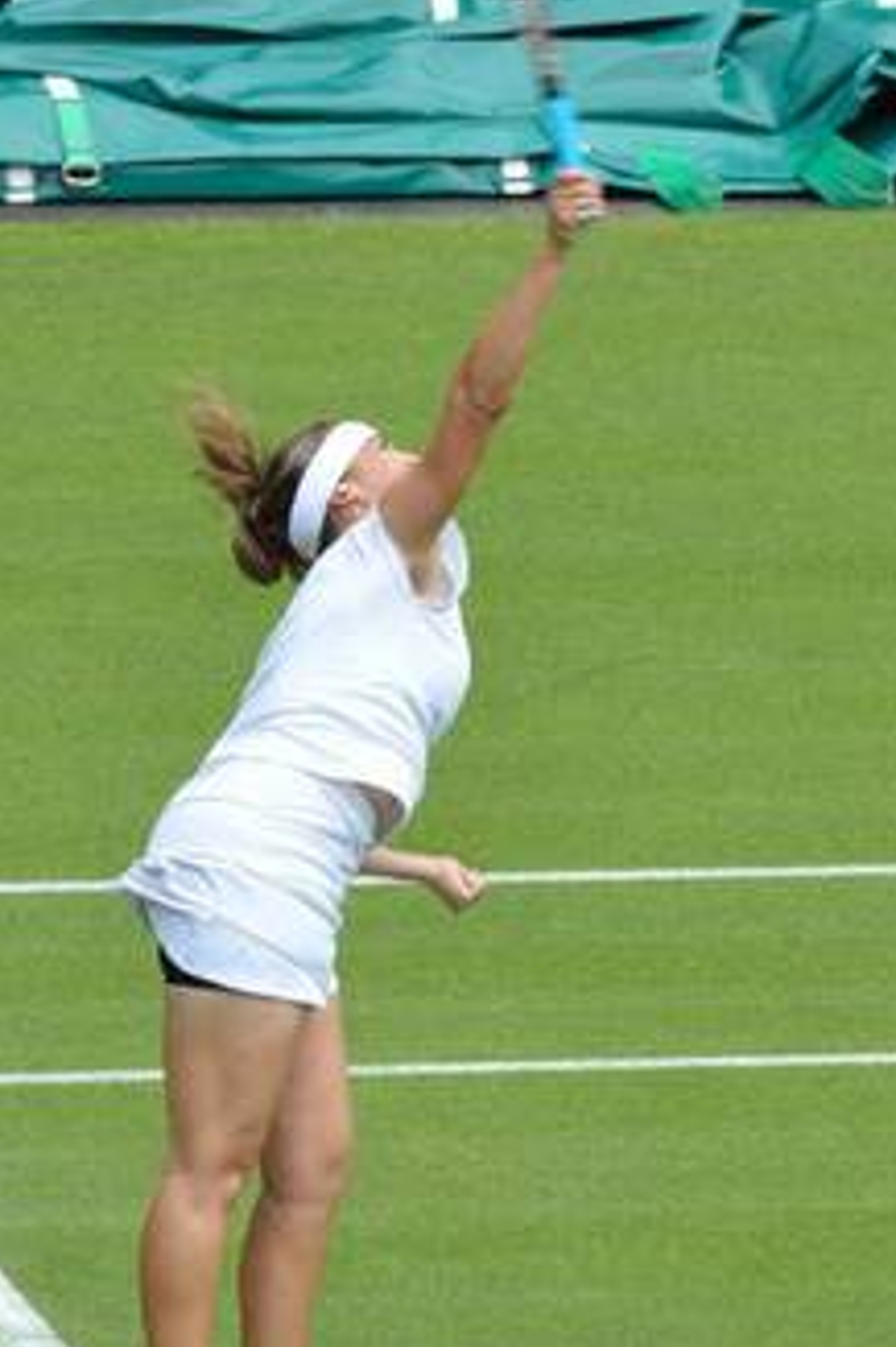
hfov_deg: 1.8
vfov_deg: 2.7
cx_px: 489
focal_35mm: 772
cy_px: 331
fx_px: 28850
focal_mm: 240
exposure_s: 1/640
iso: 250
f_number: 5.3
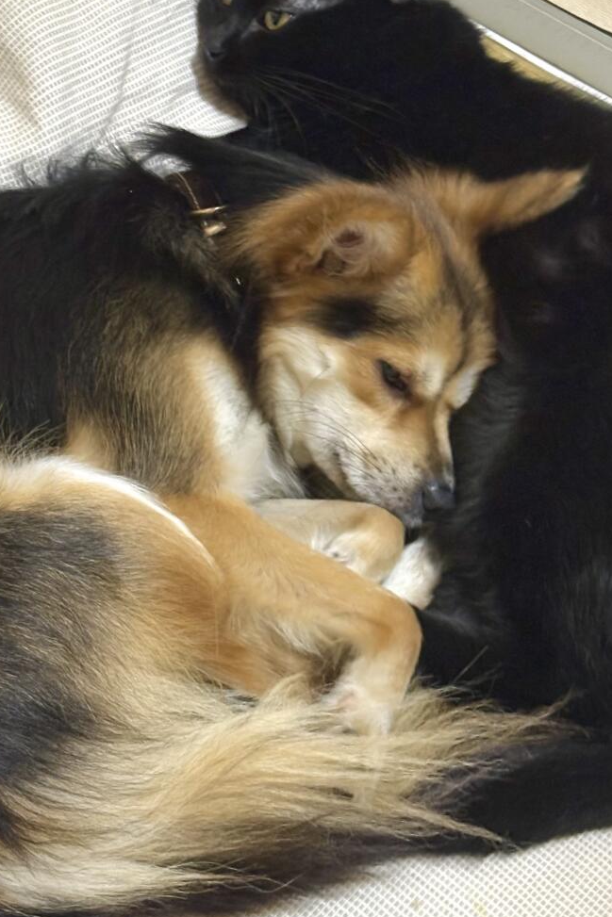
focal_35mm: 80
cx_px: 287
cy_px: 372
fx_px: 2039
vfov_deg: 25.3
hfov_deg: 17.1
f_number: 1.6
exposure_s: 1/25
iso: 320
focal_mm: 5.96
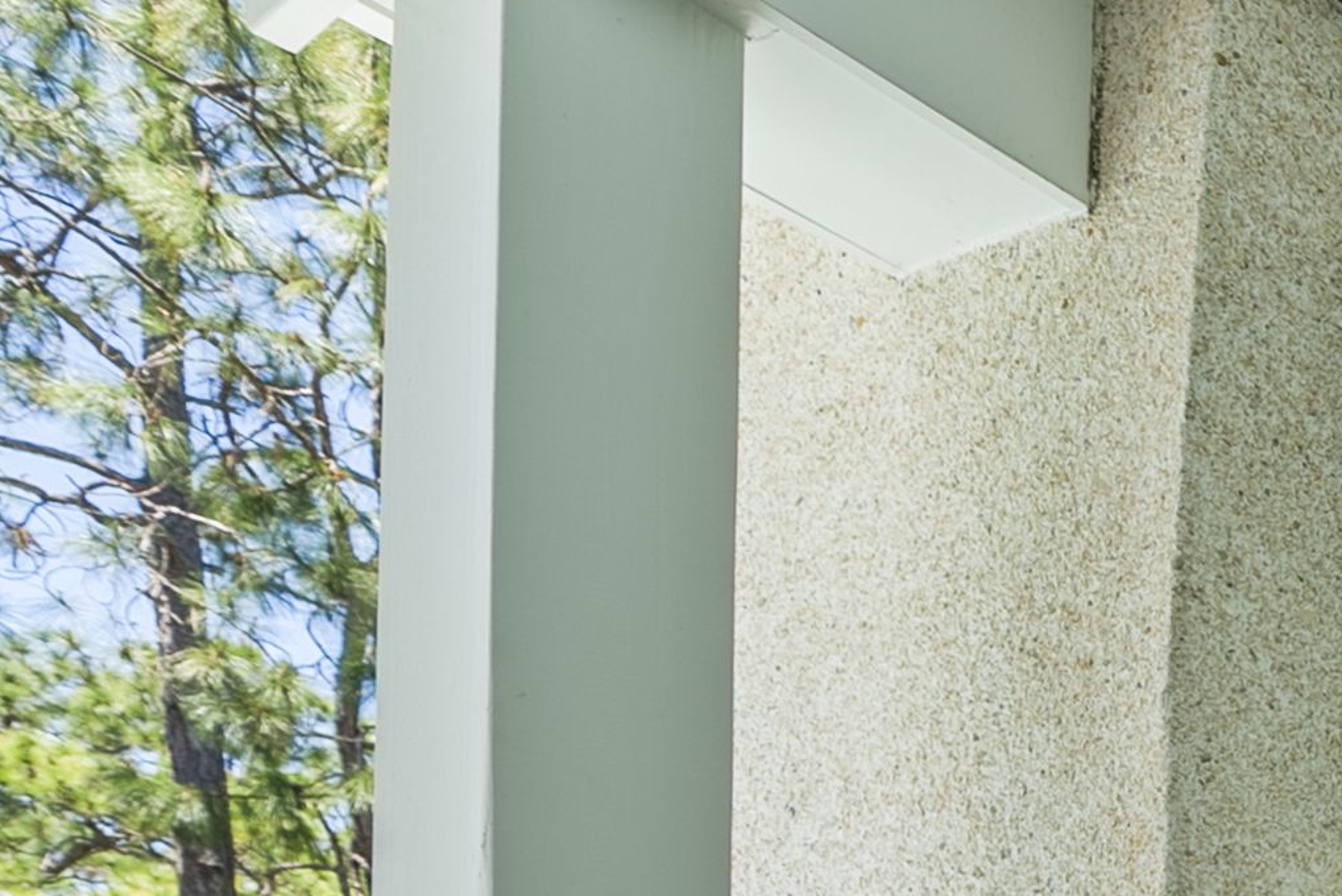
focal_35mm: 50
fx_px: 1865
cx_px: 2261
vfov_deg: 21.5
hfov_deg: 24.3
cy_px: 1434
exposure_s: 1/8
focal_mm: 12
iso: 80
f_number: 7.1
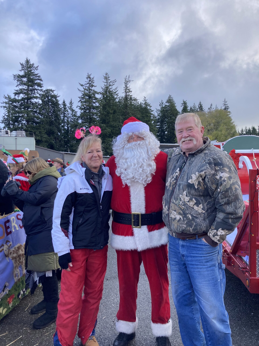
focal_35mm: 28
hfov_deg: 49.7
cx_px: 130
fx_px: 279
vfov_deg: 63.4
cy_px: 173
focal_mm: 3.99
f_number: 1.8
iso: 20
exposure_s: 1/340
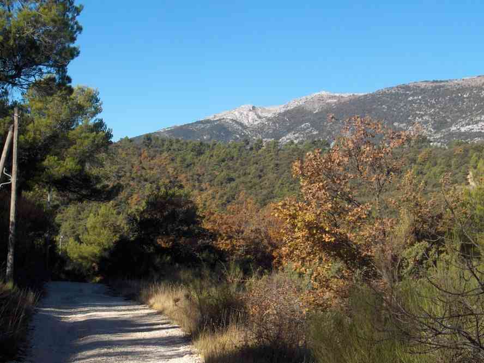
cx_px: 242
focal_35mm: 70
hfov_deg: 27.8
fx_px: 979
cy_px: 182
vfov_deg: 21.0
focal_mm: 14.3
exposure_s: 1/281
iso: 100
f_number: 6
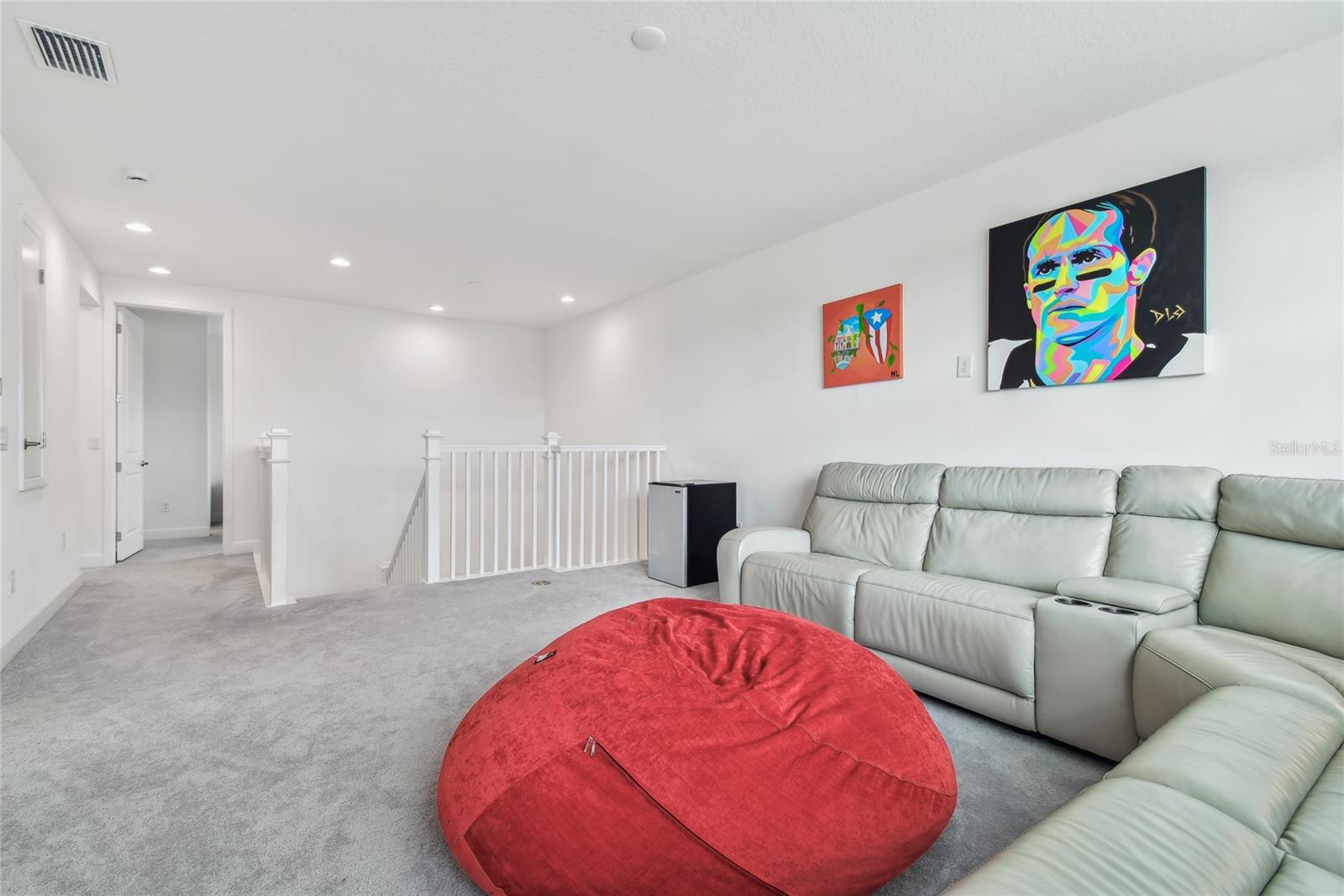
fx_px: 560
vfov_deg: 77.3
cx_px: 672
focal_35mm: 15
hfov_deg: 100.4
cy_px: 448
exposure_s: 1/6
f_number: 7.1
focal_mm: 10
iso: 100
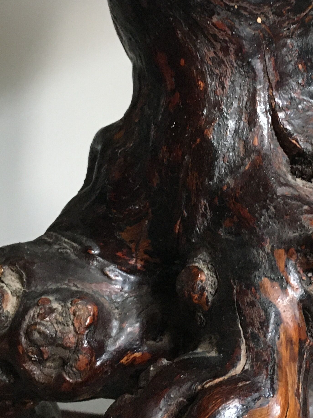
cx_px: 279
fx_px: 772
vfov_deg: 30.1
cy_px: 145
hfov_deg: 22.4
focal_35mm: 64
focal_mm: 4.15
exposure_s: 1/33
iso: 250
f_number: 2.2
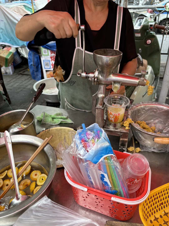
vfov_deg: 67.3
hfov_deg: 53.1
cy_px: 113
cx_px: 84
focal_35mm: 26
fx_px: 169
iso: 64
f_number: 1.6
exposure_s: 1/100
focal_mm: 5.96
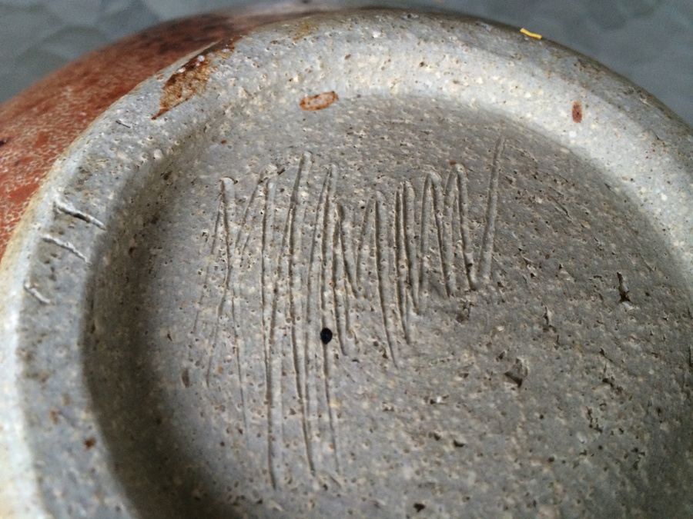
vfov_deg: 46.8
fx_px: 601
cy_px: 260
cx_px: 346
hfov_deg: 60.0
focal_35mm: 30
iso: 160
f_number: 2.2
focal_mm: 4.12
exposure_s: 1/30
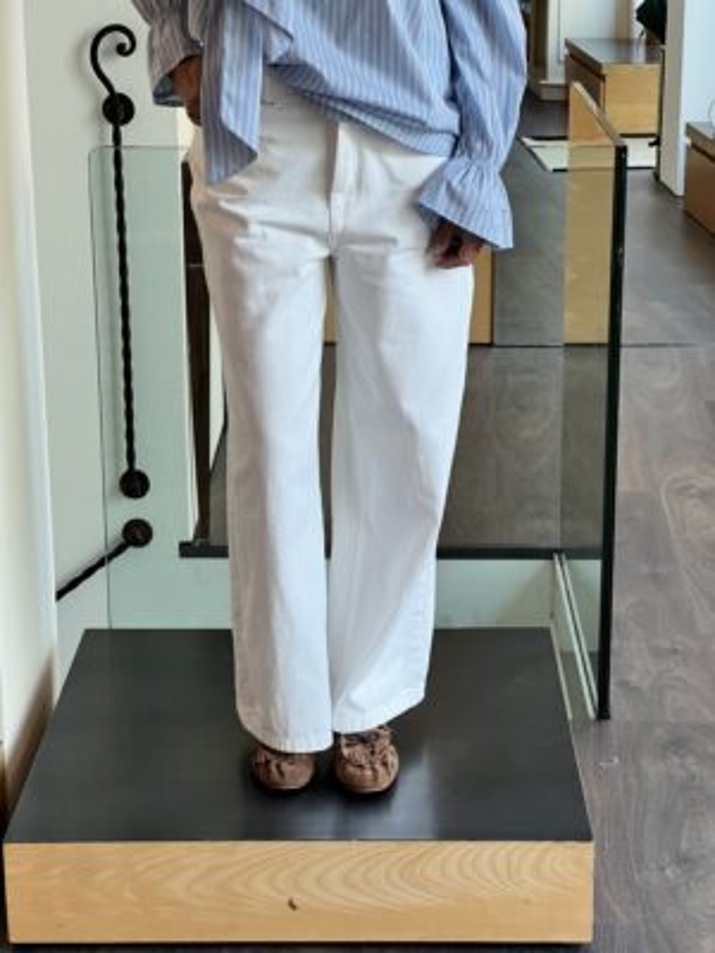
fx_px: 2121
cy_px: 476
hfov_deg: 19.1
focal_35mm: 77
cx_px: 358
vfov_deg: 25.3
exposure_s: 1/100
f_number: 2.8
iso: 200
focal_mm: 9
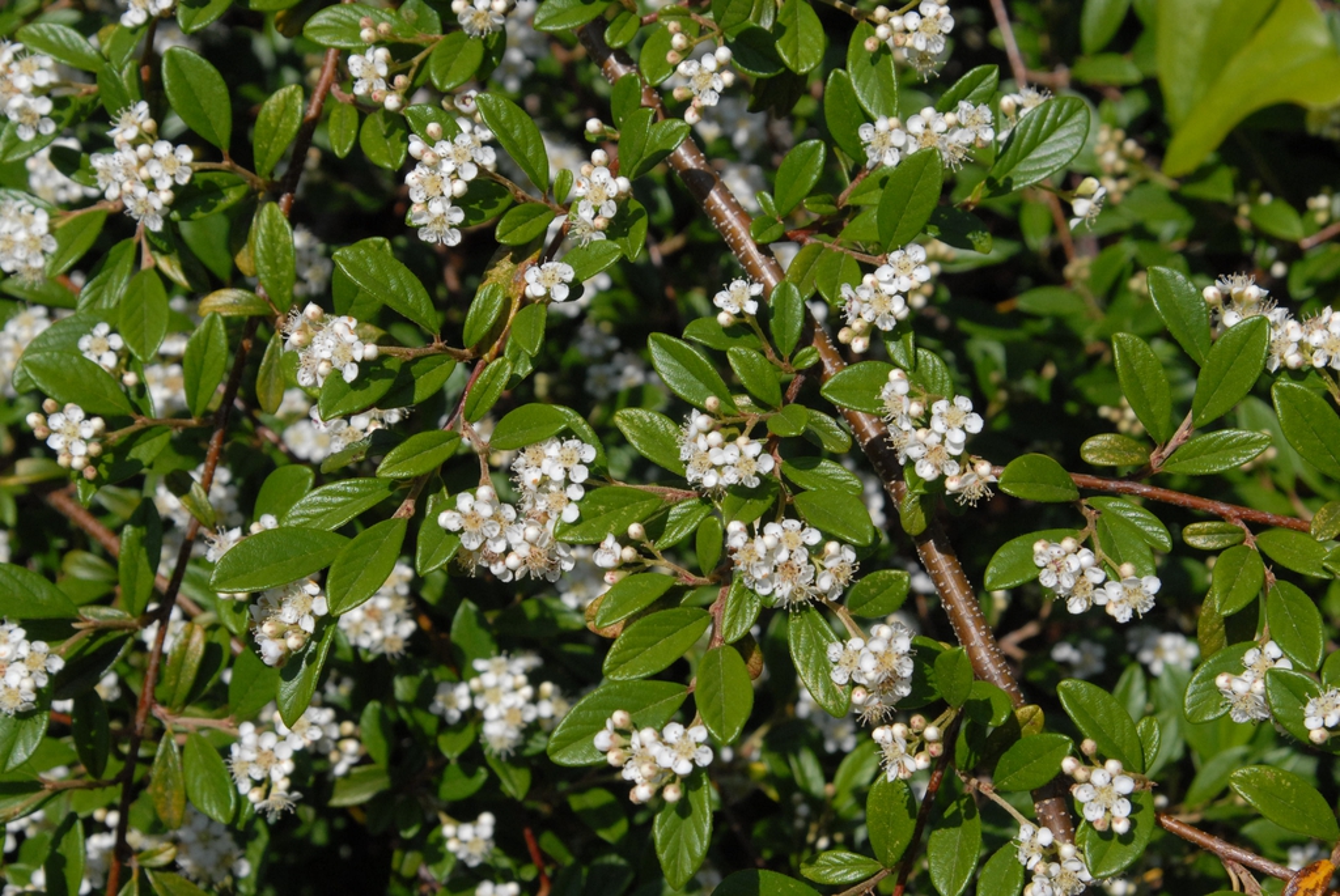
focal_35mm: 98
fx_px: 3633
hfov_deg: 20.9
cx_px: 670
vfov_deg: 14.1
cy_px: 448
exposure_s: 1/640
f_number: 10
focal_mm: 65
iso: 400
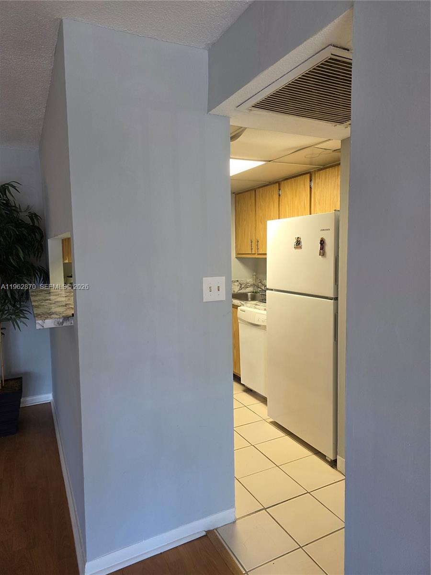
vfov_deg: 73.9
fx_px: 382
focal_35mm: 23
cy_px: 288
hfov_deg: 58.9
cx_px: 216
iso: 200
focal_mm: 6.3
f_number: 1.7
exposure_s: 1/120
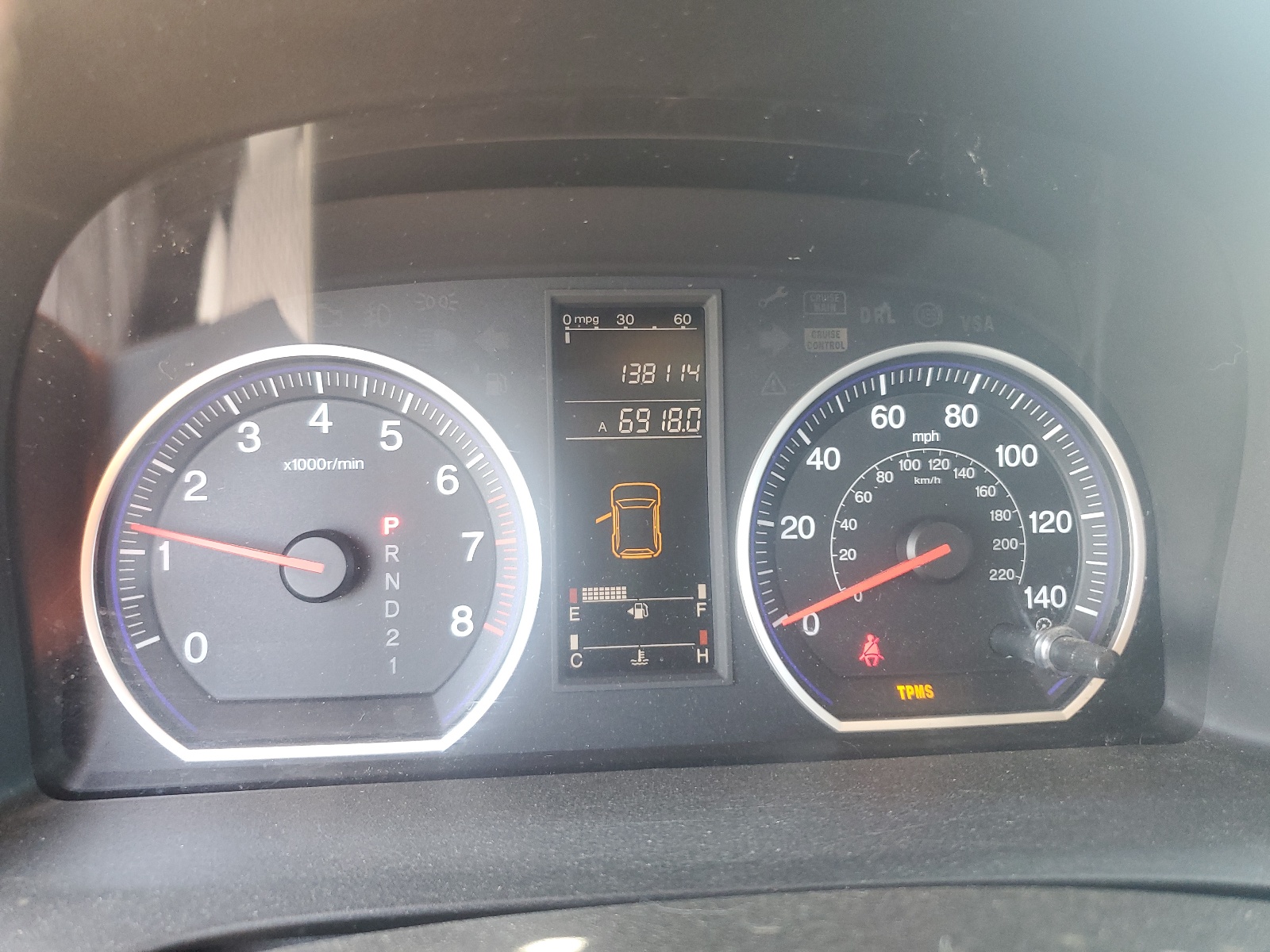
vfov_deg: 53.1
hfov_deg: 67.3
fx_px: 954
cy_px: 476
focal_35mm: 26
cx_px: 635
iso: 133
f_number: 1.5
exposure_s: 1/60.2
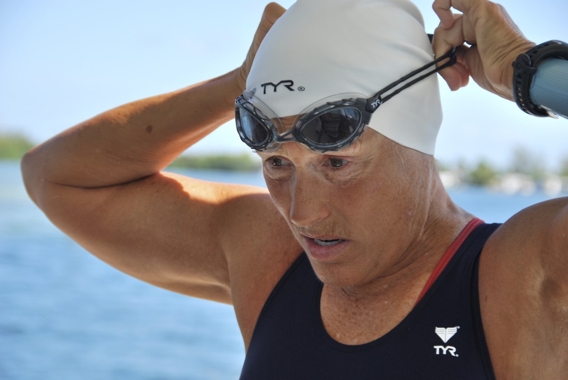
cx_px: 284
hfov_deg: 17.0
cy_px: 190
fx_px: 1895
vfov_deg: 11.5
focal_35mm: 120
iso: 200
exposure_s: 1/500
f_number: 5.6
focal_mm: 80
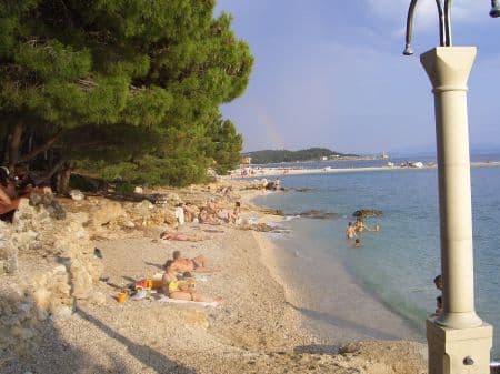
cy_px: 187
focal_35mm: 39
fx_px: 563
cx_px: 250
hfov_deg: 47.9
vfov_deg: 36.8
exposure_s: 1/320
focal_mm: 8
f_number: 4.8
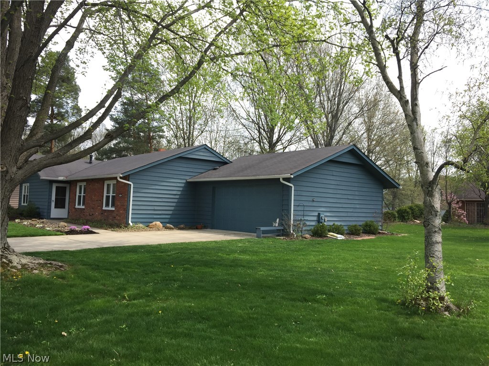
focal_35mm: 29
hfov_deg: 61.7
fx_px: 410
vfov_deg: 48.2
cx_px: 244
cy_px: 183
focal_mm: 4.15
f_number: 2.2
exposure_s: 1/638
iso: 32
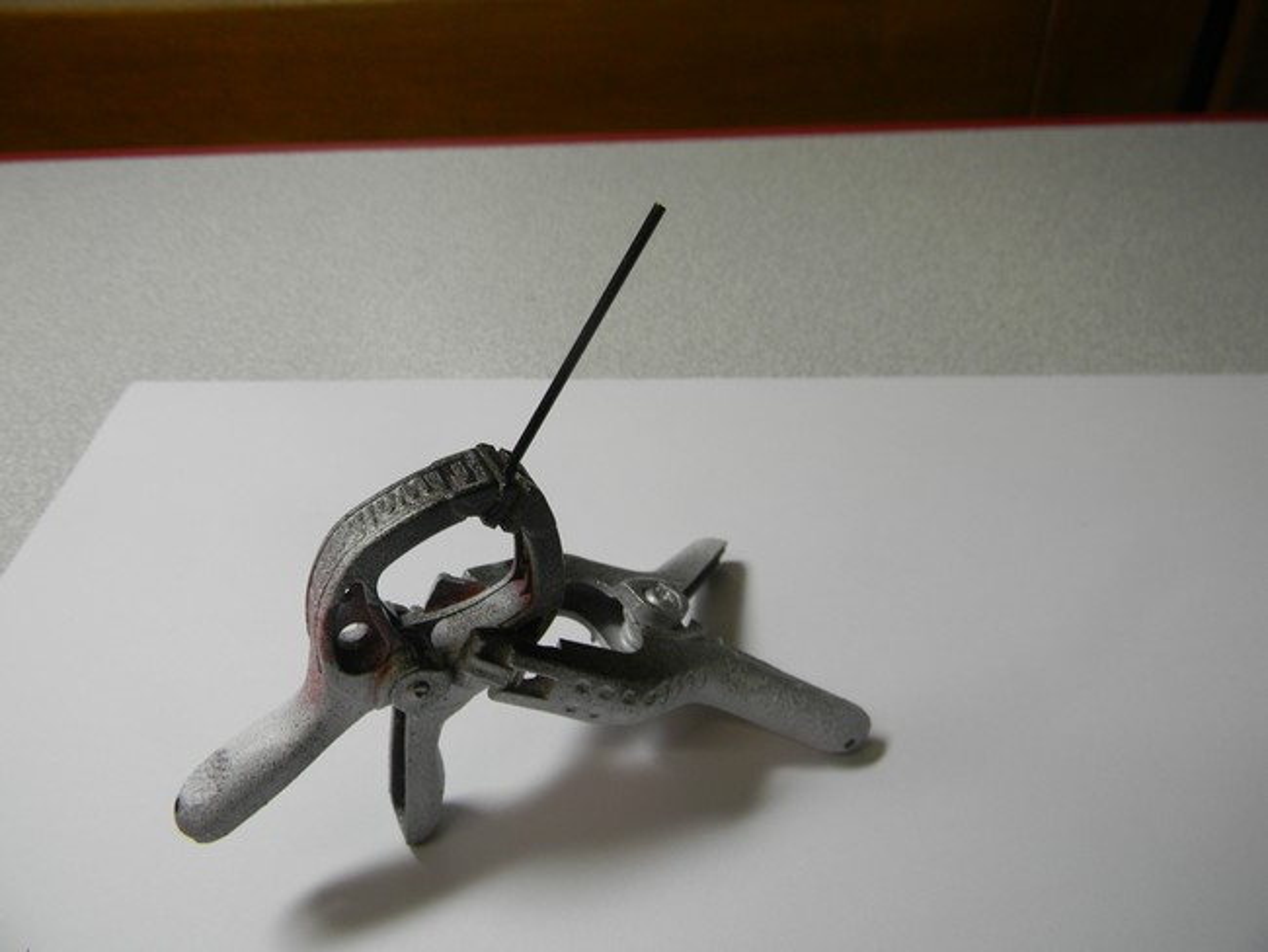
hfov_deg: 63.4
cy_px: 476
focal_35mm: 28
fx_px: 1026
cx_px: 634
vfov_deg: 49.8
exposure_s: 1/29.3
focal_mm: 5
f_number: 3.5
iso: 85
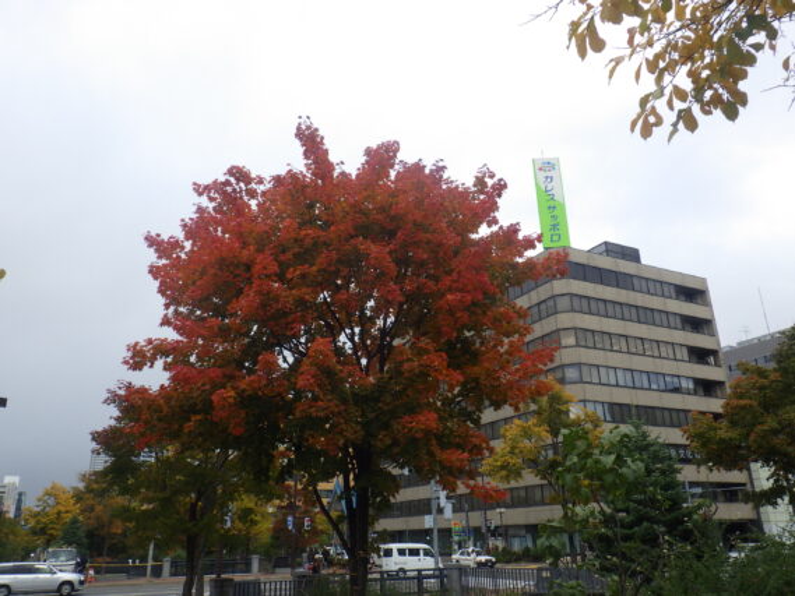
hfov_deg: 63.4
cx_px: 398
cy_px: 298
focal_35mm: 28
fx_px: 643
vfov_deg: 49.8
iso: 125
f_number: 4.2
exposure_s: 1/400
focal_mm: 5
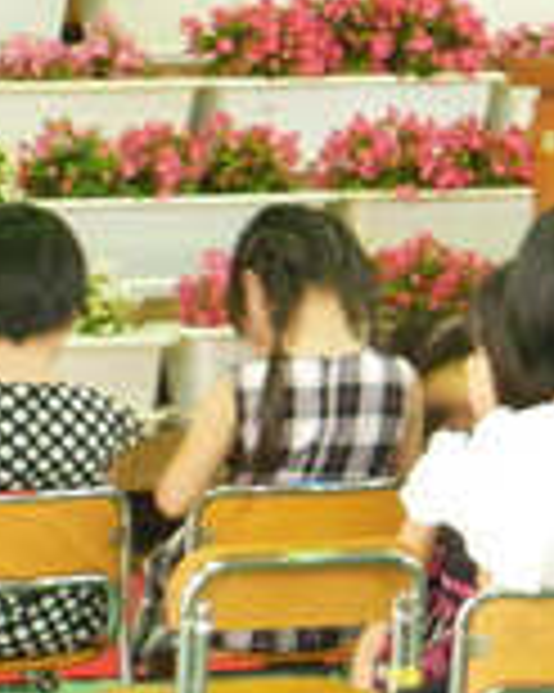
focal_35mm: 435
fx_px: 8924
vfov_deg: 4.4
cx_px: 937
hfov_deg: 3.5
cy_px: -104
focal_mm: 25.5
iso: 400
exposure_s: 1/10
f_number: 5.8
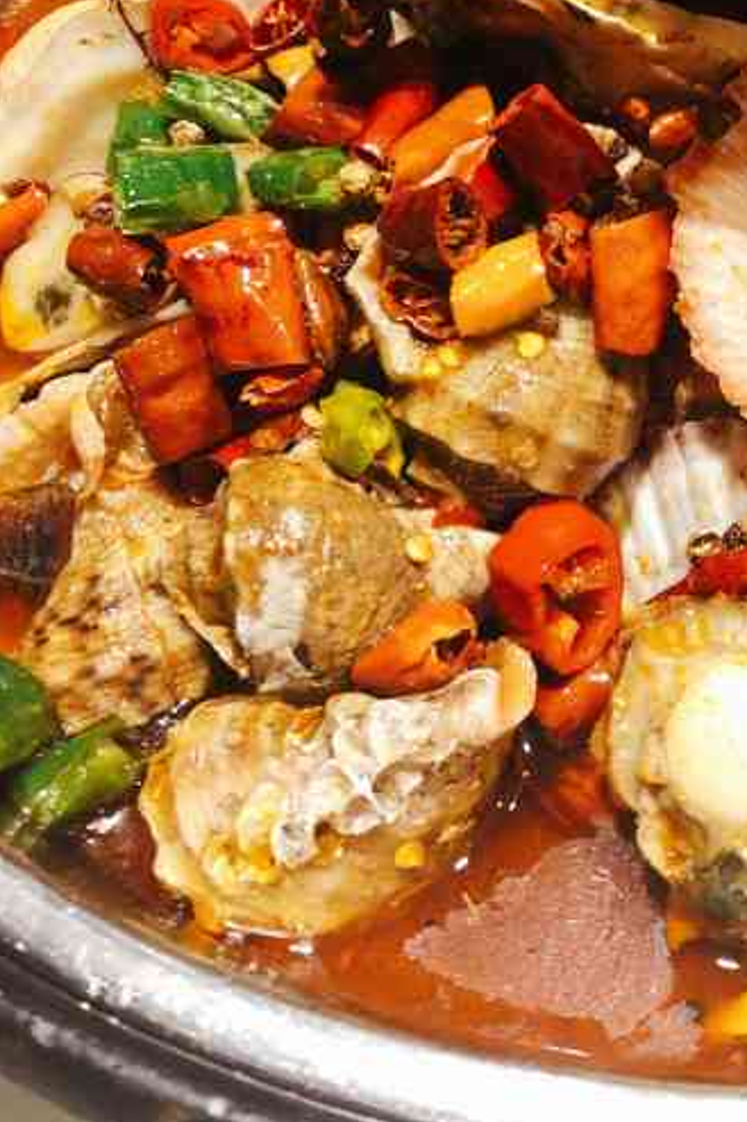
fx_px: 1713
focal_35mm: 55
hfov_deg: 23.5
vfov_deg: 34.9
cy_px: 199
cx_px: 754
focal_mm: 4
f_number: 1.8
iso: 40
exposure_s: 1/20
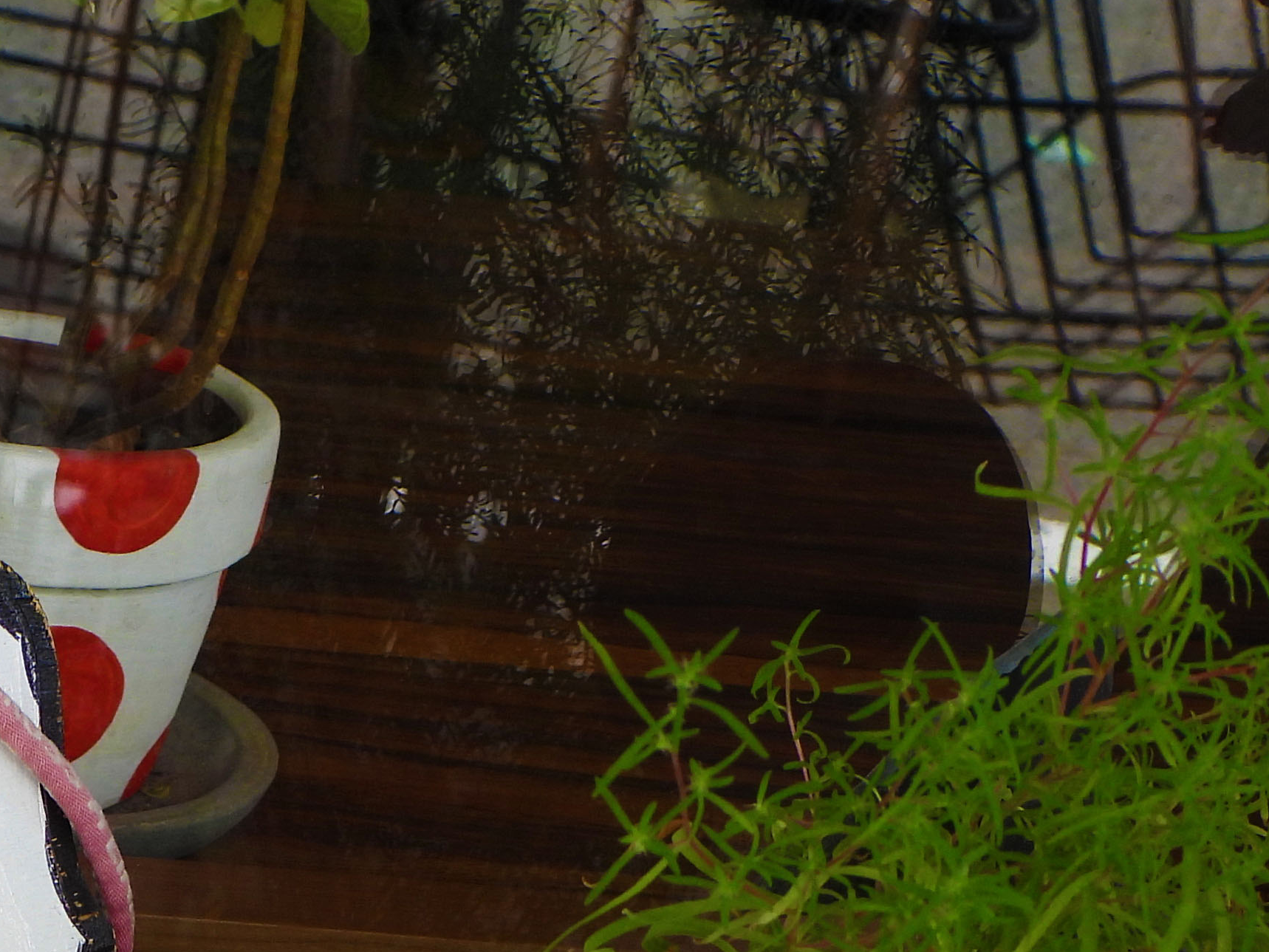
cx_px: -345
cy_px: 1262
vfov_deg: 12.2
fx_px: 4326
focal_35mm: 118
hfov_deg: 15.9
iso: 100
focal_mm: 7.9
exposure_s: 1/200
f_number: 3.2
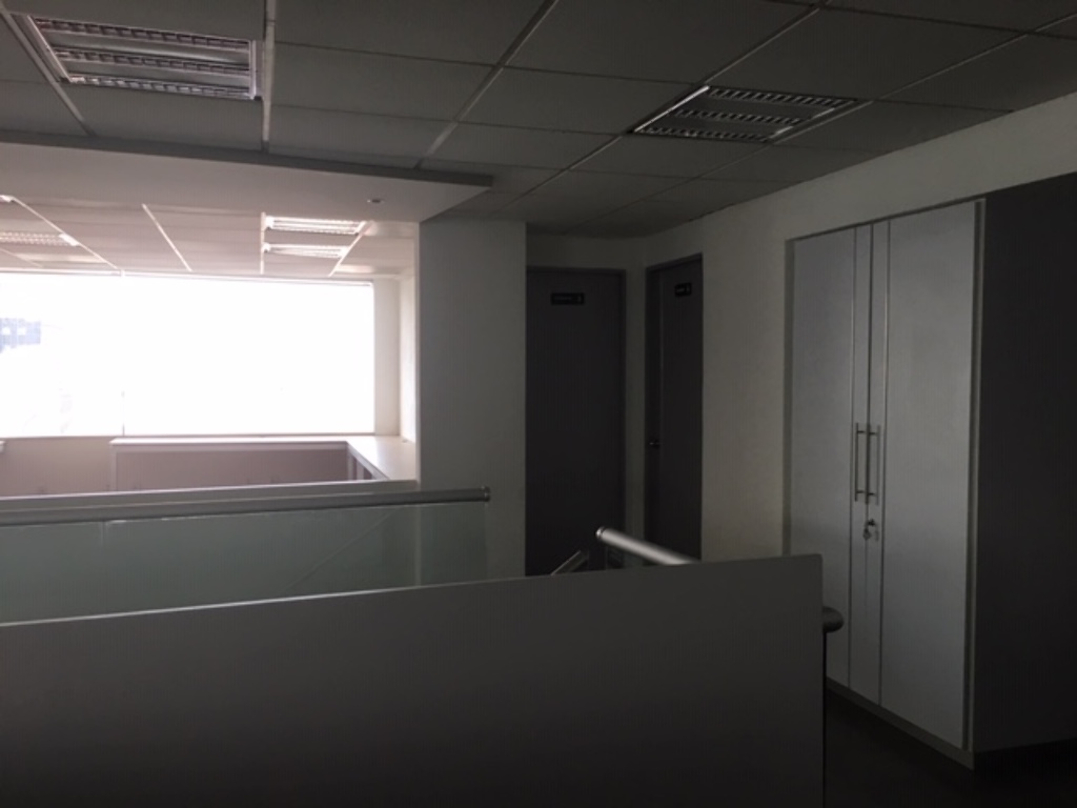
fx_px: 902
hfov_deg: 61.7
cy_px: 404
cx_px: 538
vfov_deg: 48.2
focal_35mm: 29
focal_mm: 4.15
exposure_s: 1/30
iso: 32
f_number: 2.2
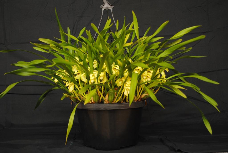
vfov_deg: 32.0
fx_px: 266
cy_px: 76
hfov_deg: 46.4
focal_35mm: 42
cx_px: 114
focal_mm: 28
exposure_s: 1/3
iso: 400
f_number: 4.5
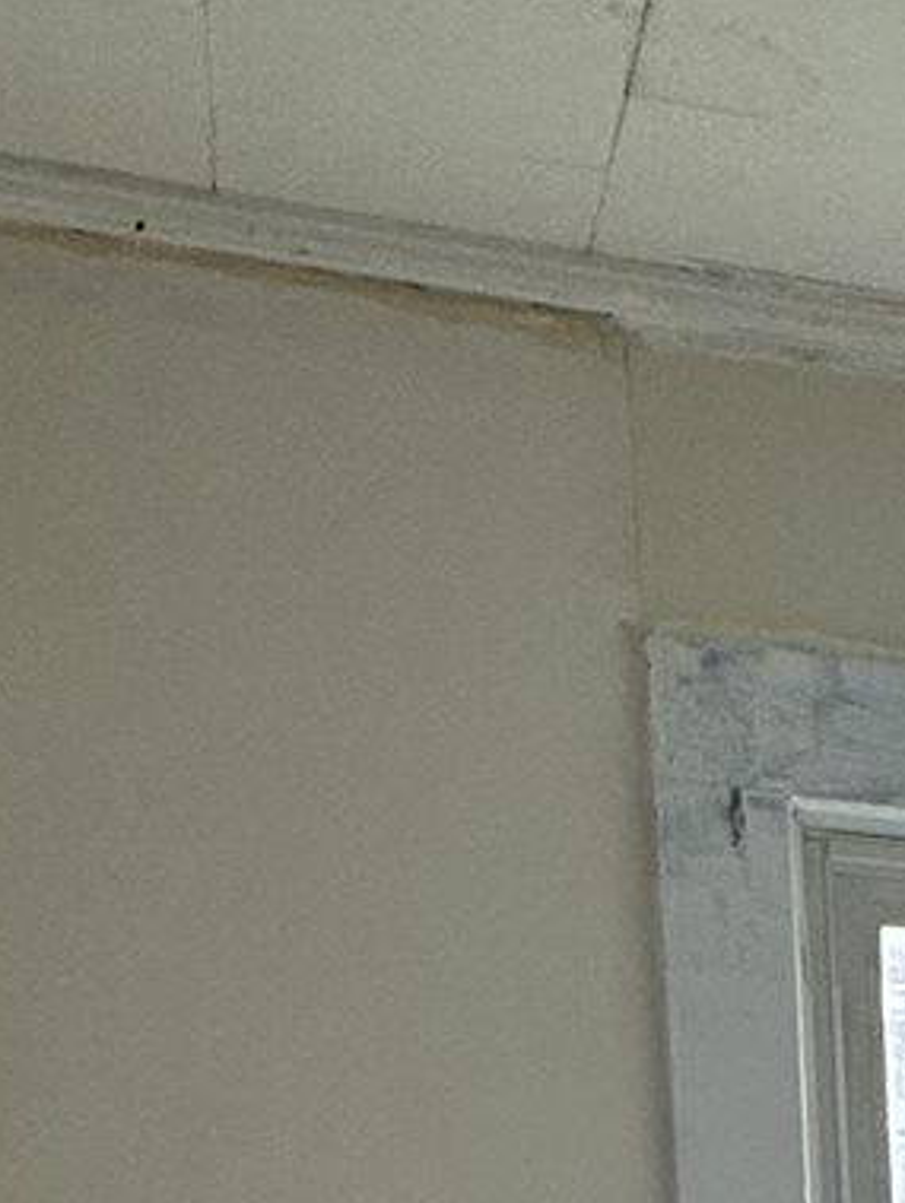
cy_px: 2377
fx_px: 2958
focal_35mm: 85
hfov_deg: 15.9
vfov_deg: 17.1
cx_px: 1384
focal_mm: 2.22
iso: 50
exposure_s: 1/99
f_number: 2.2
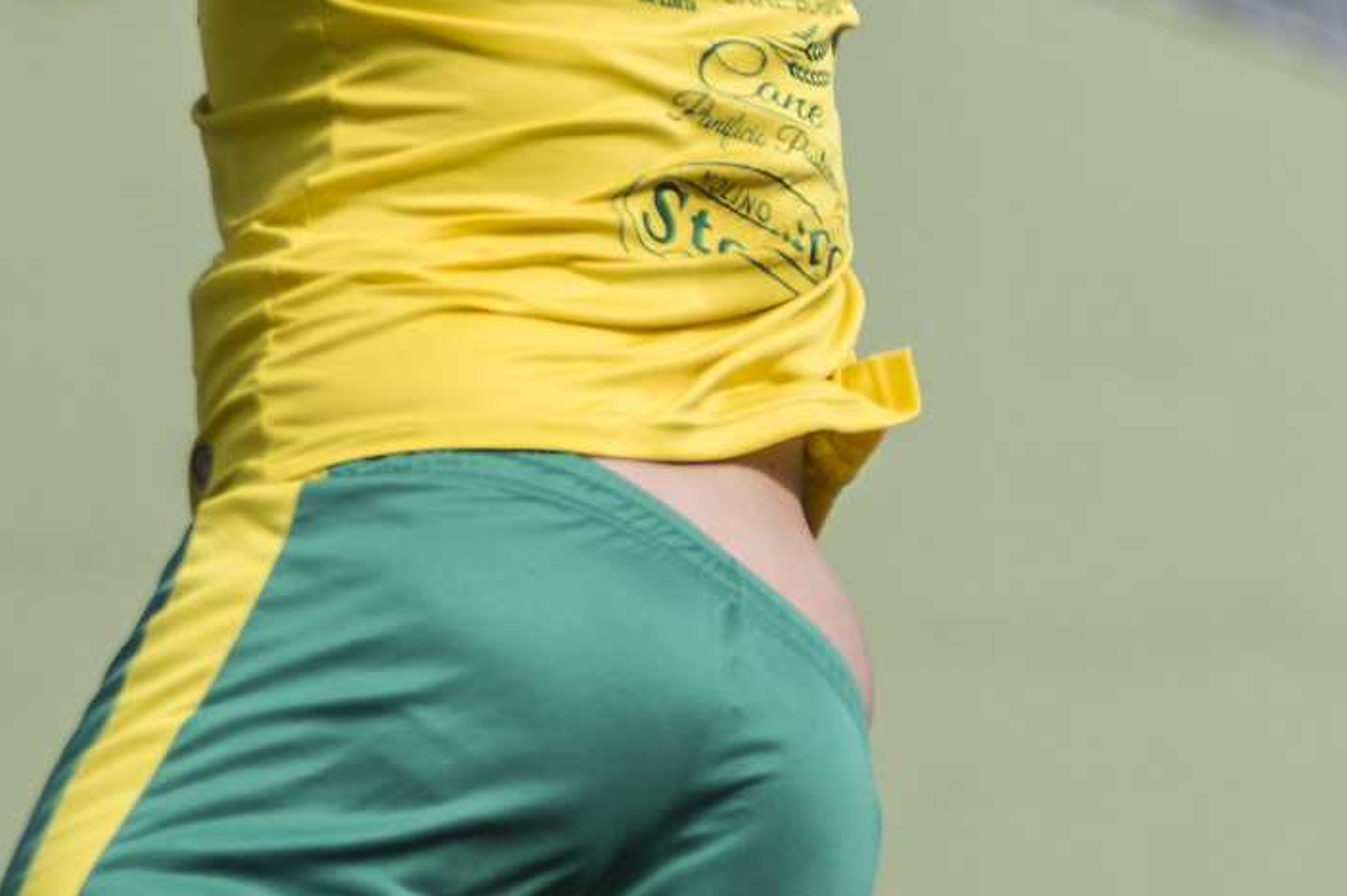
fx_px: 25868
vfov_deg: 2.0
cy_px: 258
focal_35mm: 692
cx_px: 1792
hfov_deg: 3.0
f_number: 3.2
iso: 100
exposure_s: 1/1250
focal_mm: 135
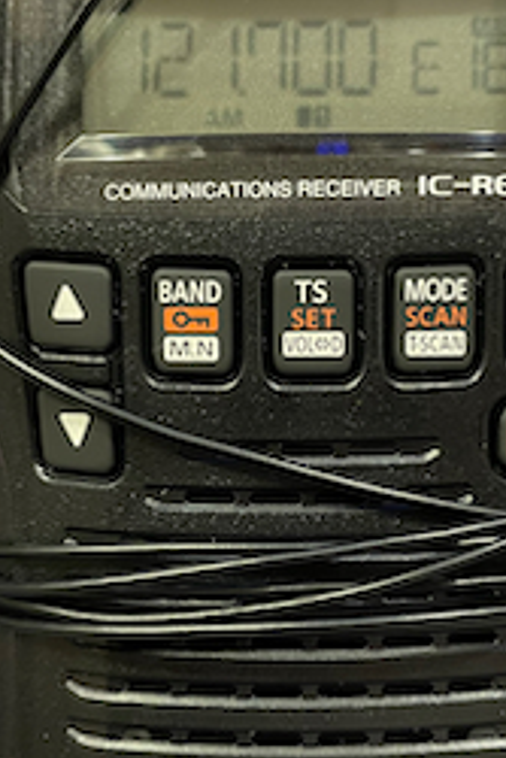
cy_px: 362
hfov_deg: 25.1
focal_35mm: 54
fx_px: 1137
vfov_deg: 36.8
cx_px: 270
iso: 500
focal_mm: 4.2
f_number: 1.6
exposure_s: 1/33
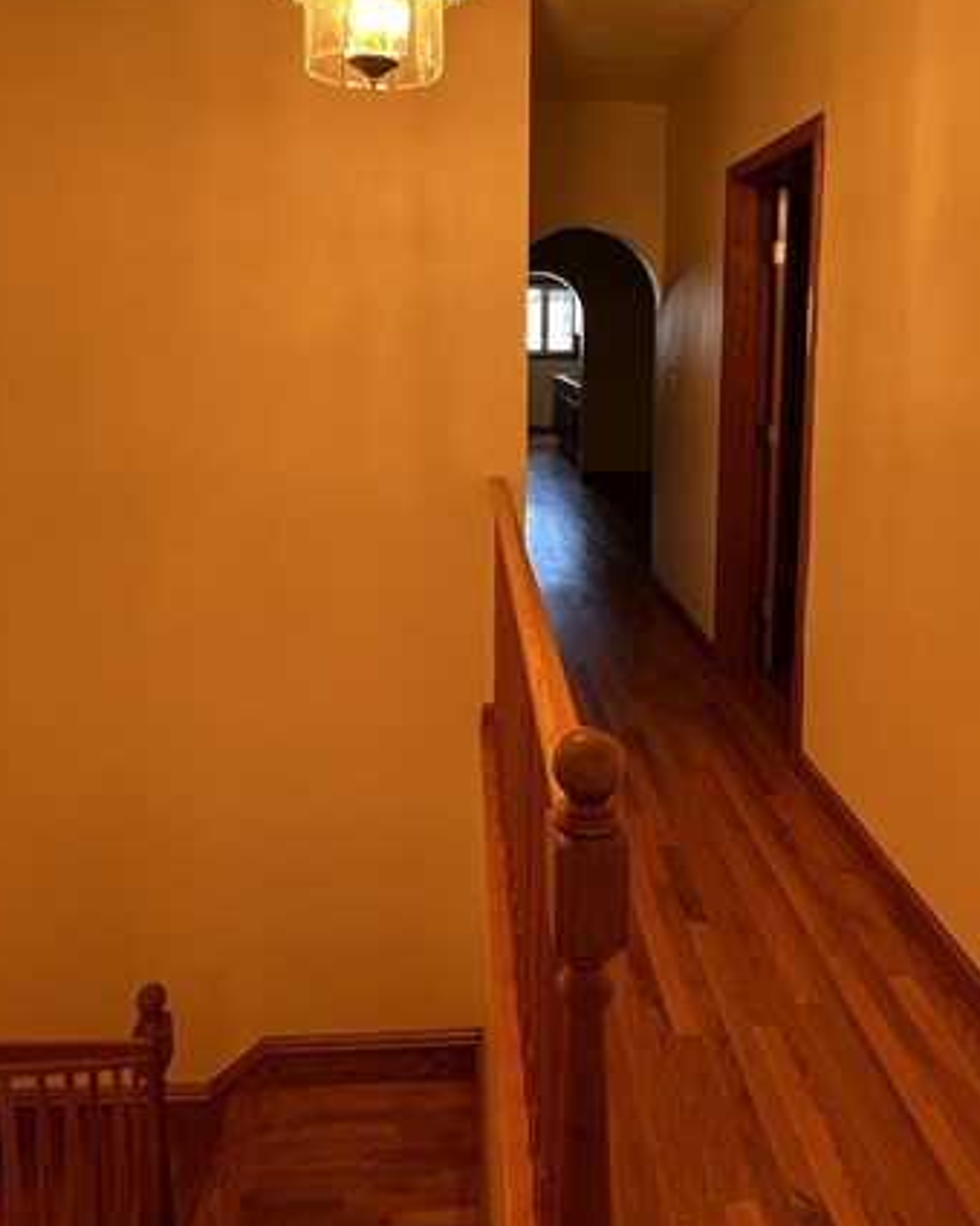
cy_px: 425
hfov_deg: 60.8
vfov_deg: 70.8
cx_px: 517
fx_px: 834
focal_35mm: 23
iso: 200
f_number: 1.8
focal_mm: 1.57
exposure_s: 1/120
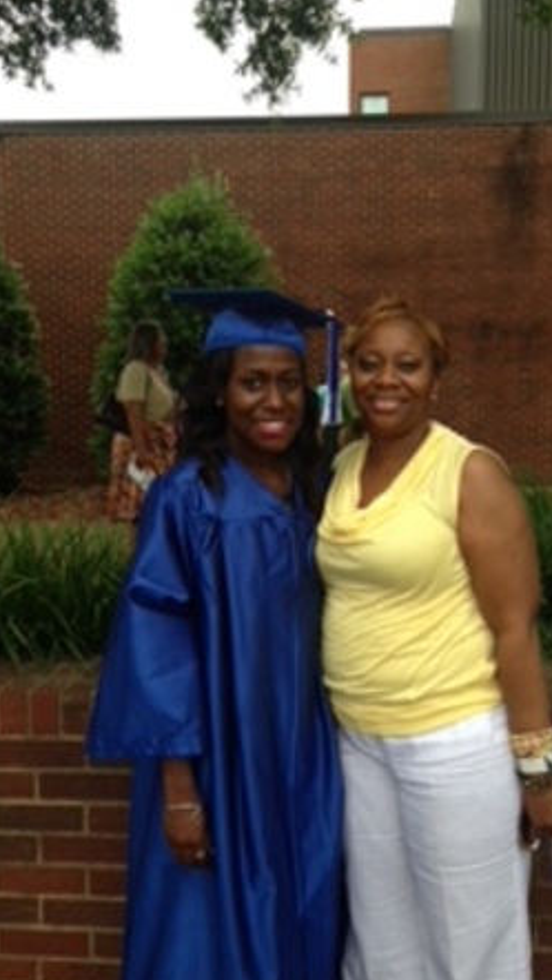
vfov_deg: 51.6
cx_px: 321
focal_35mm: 39
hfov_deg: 30.4
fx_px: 1014
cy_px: 492
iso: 50
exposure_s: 1/435
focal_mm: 4.12
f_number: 2.4
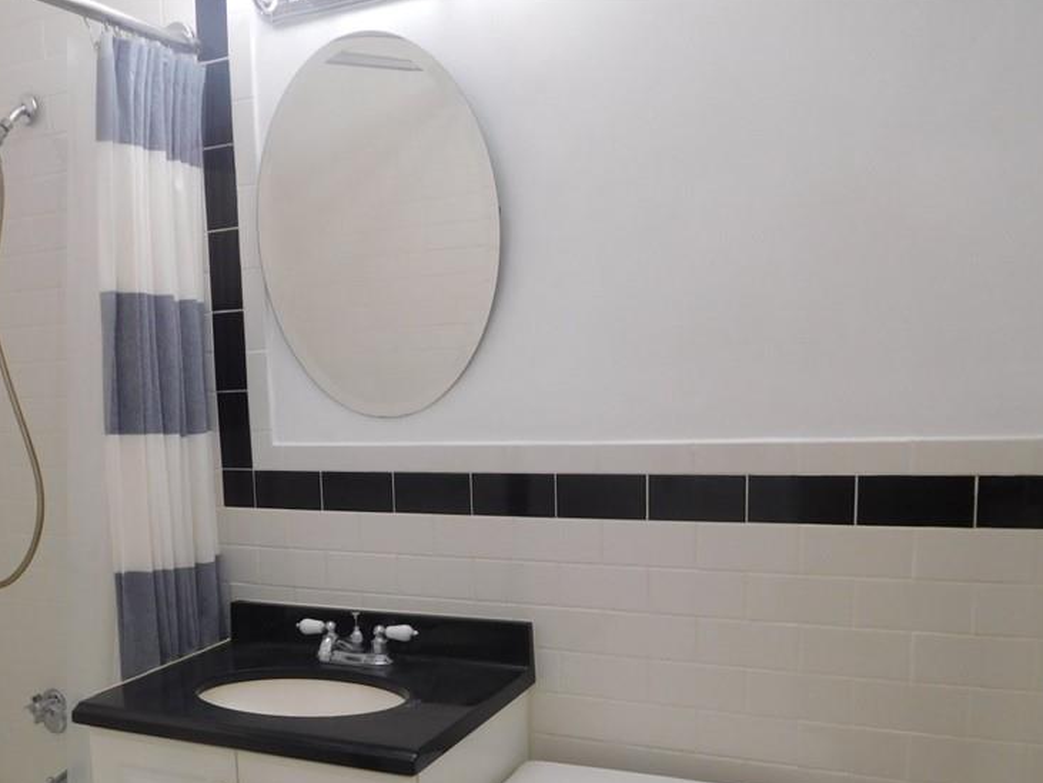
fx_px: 1055
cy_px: 539
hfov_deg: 51.4
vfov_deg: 40.1
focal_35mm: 35
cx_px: 330
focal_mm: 4.5
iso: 140
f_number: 3.4
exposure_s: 1/30
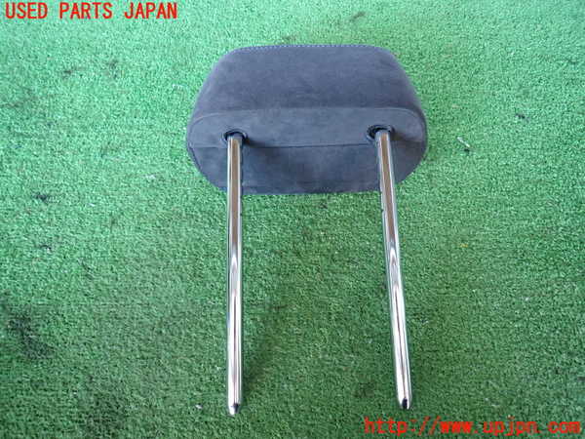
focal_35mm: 25
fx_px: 422
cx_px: 292
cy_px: 220
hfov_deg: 69.4
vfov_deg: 54.9
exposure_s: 1/30
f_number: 2
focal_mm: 4.5
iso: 250
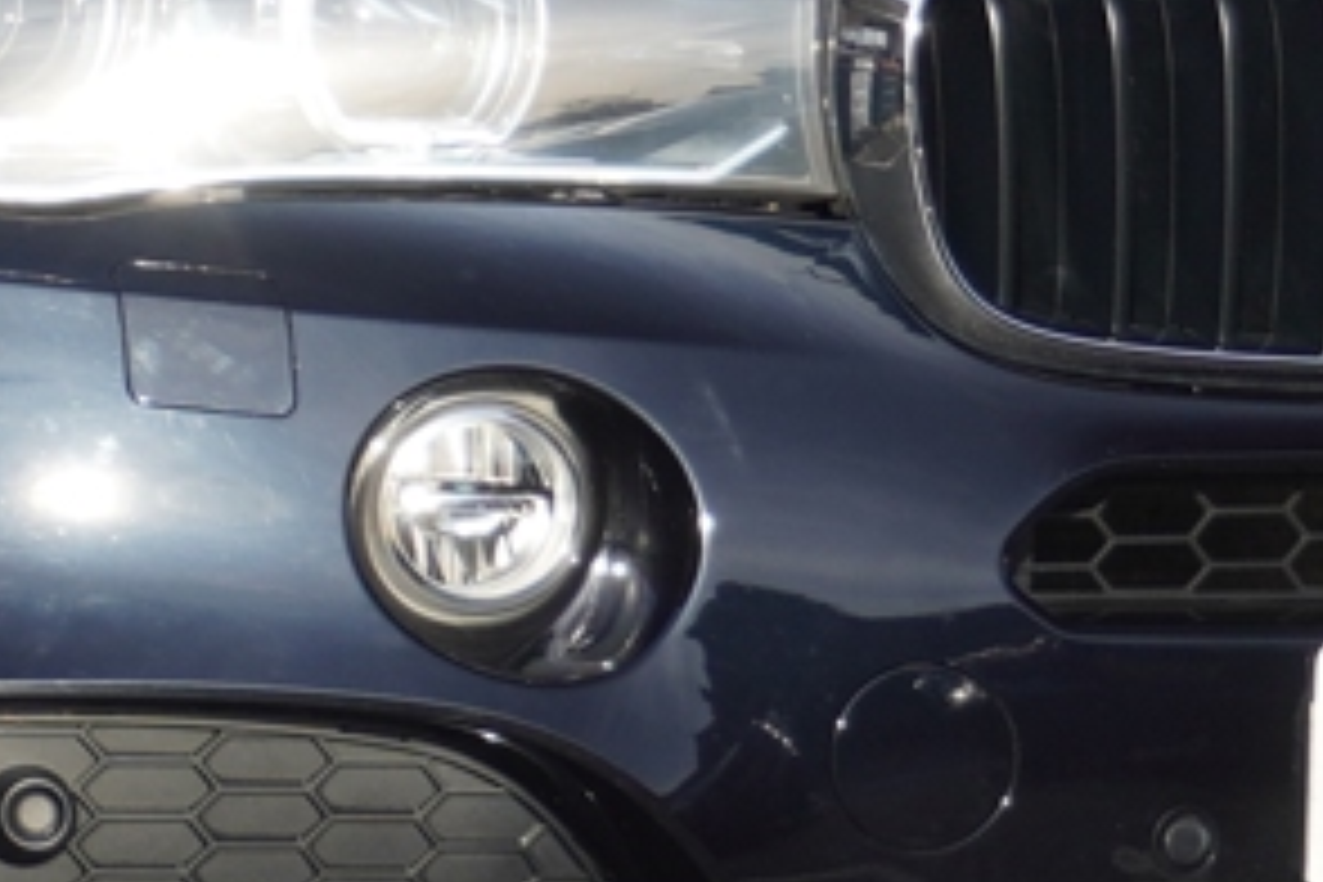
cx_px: 50
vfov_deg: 3.8
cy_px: -56
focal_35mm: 358
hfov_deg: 5.7
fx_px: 13158
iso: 125
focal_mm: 39
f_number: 5.6
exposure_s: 1/160
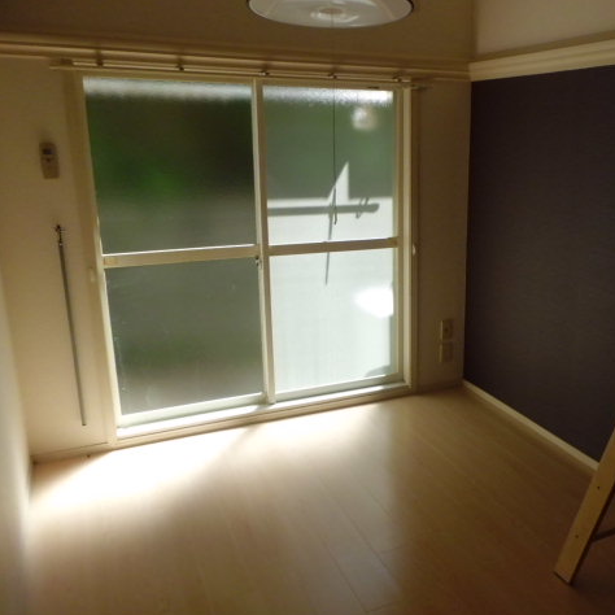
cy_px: 310
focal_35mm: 31
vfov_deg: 52.5
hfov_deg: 51.5
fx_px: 623
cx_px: 413
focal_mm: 4.7
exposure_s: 1/250
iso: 100
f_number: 2.8
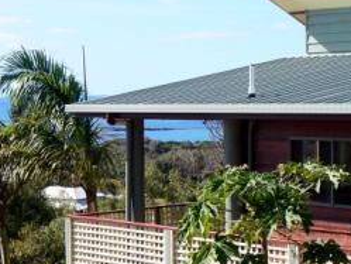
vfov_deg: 12.9
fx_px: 1167
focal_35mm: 115
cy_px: 174
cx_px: 113
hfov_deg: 17.1
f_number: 6.3
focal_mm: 10.7
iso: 80
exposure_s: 1/500
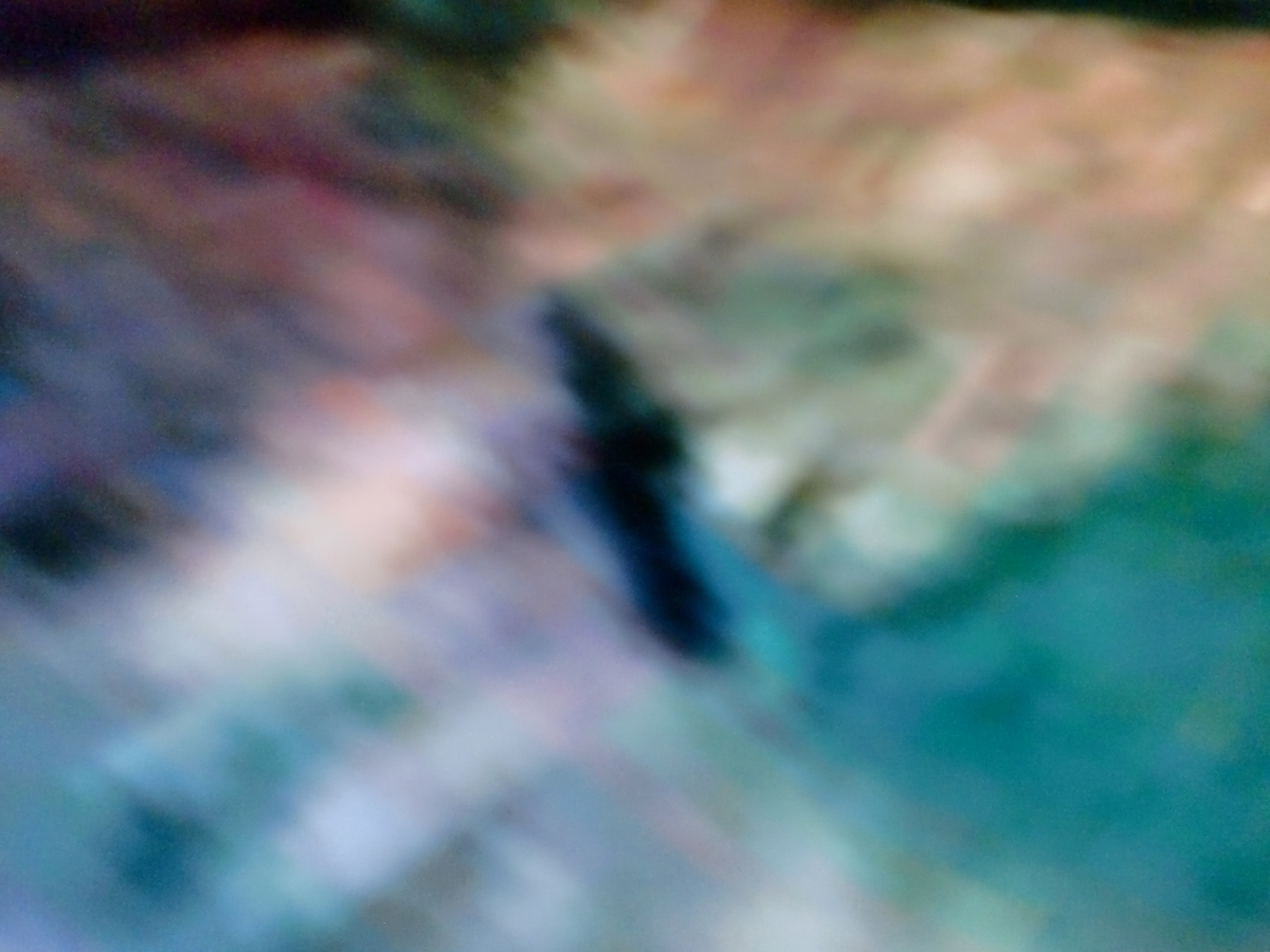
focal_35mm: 35
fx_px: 1284
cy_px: 476
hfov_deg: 52.6
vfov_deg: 40.7
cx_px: 635
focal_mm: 6.3
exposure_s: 1/60
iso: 500
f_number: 3.1
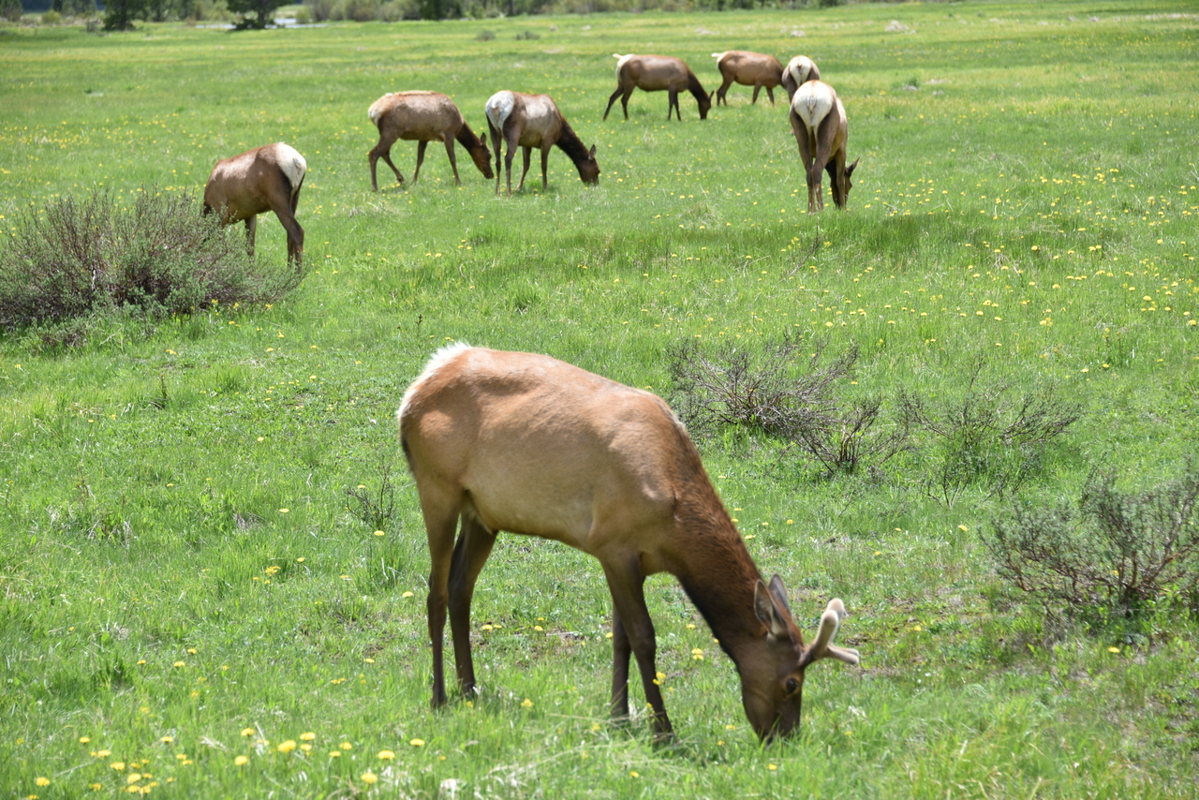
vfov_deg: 11.2
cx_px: 600
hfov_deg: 16.8
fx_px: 4064
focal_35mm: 122
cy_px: 400
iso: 100
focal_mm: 122
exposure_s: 1/250
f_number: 6.3
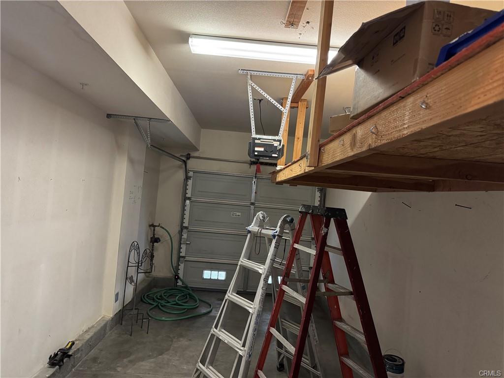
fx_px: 349
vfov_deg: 56.8
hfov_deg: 71.6
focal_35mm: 24
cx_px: 252
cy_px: 189
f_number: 1.78
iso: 800
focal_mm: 6.76
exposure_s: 1/40
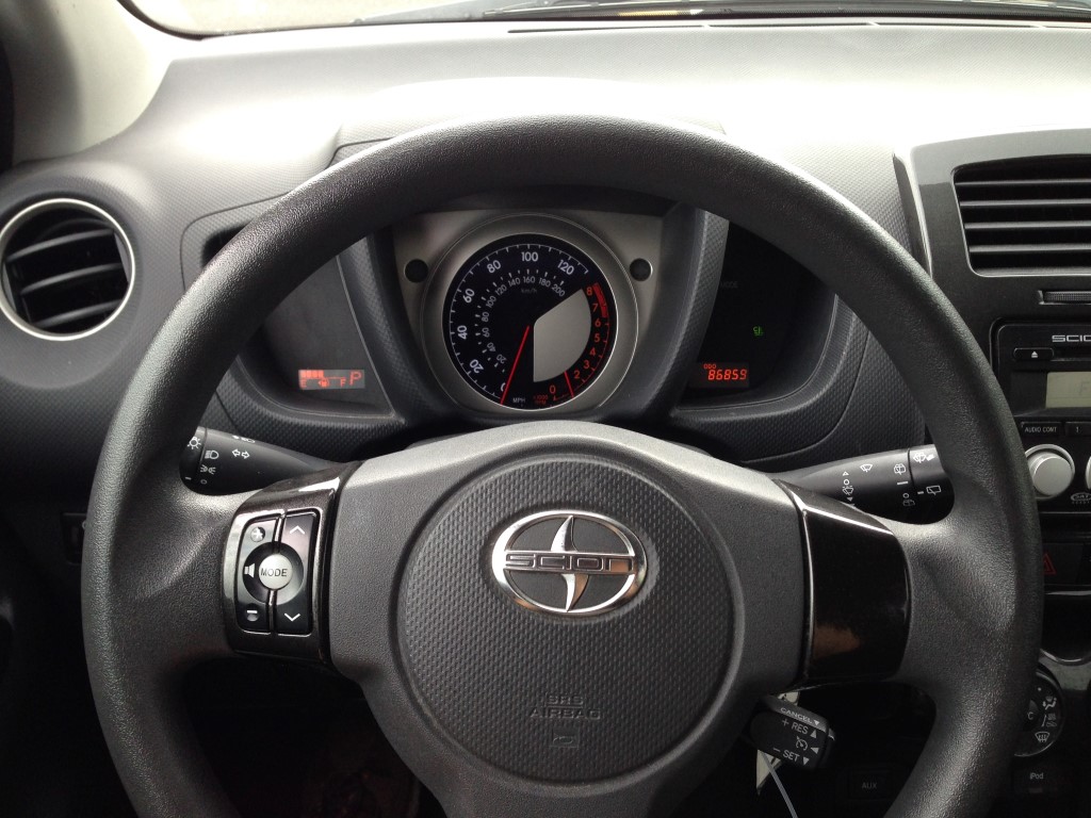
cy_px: 409
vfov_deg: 42.9
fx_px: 1040
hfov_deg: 55.4
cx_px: 546
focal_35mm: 33
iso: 100
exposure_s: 1/120
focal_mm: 4.12
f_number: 2.4
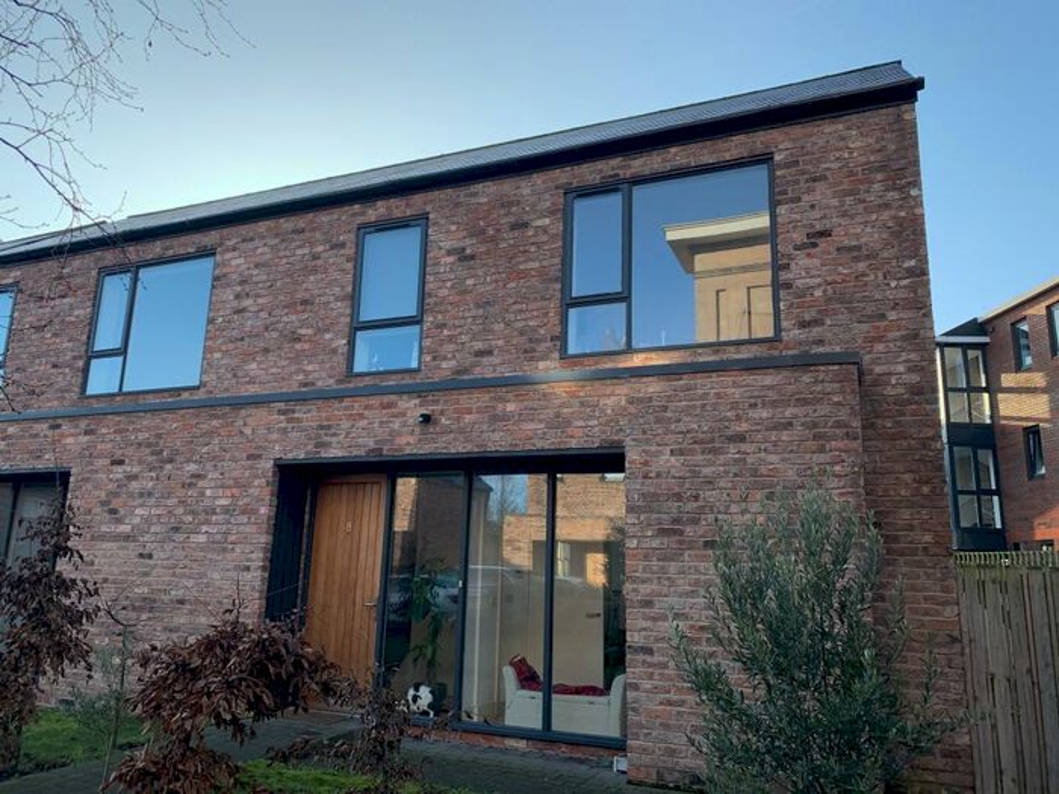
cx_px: 530
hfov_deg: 67.3
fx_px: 795
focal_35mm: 26
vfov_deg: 53.1
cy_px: 397
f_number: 1.8
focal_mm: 4.25
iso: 25
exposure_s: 1/549
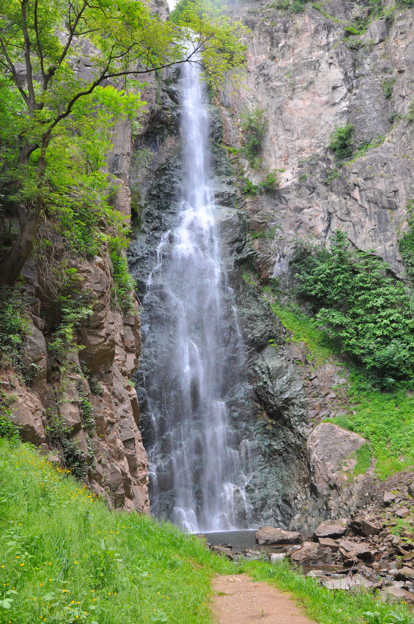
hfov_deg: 41.6
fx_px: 545
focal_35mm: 32
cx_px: 207
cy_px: 312
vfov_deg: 59.6
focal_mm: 21
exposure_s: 1/320
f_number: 9
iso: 2000
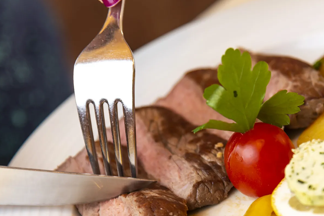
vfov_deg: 7.1
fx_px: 1746
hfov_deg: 10.6
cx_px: 229
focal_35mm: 194
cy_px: 159
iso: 320
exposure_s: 1/60
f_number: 4.5
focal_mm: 120
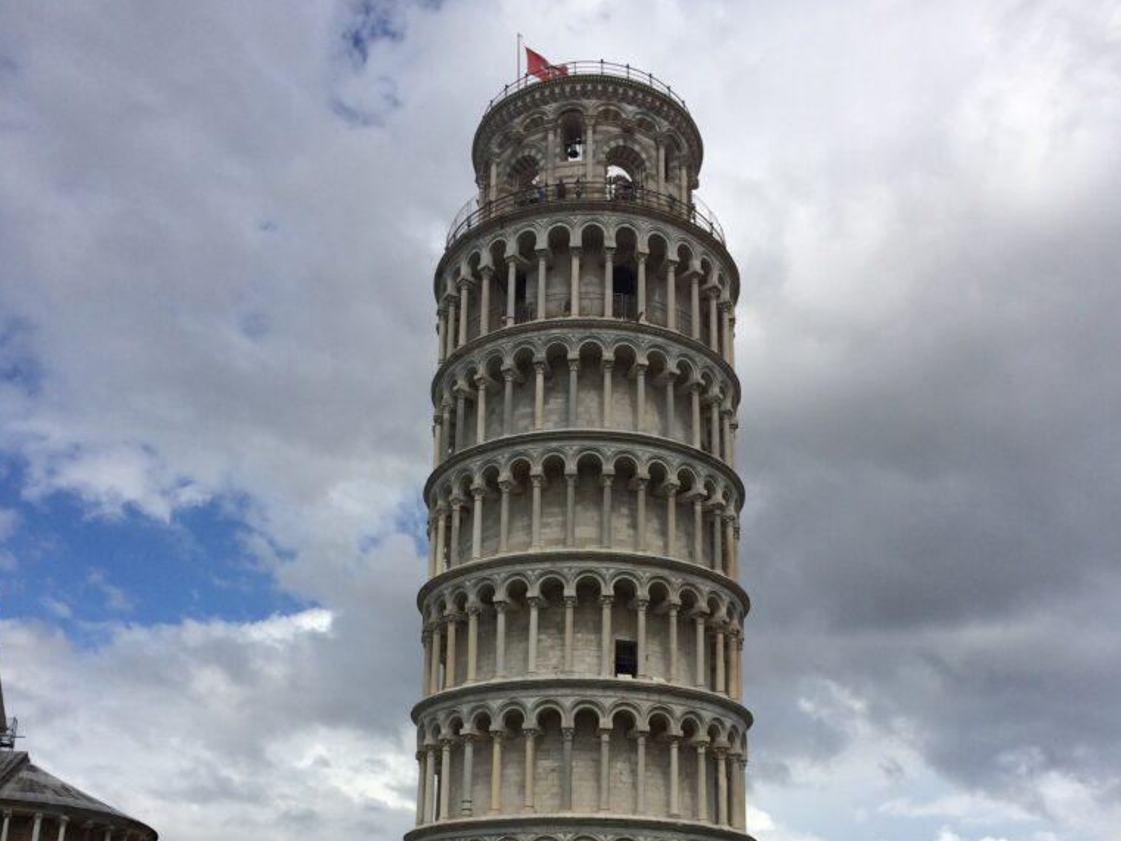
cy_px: 679
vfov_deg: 35.6
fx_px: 1263
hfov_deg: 47.9
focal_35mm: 39
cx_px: 557
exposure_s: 1/5128
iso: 32
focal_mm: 4.15
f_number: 2.2
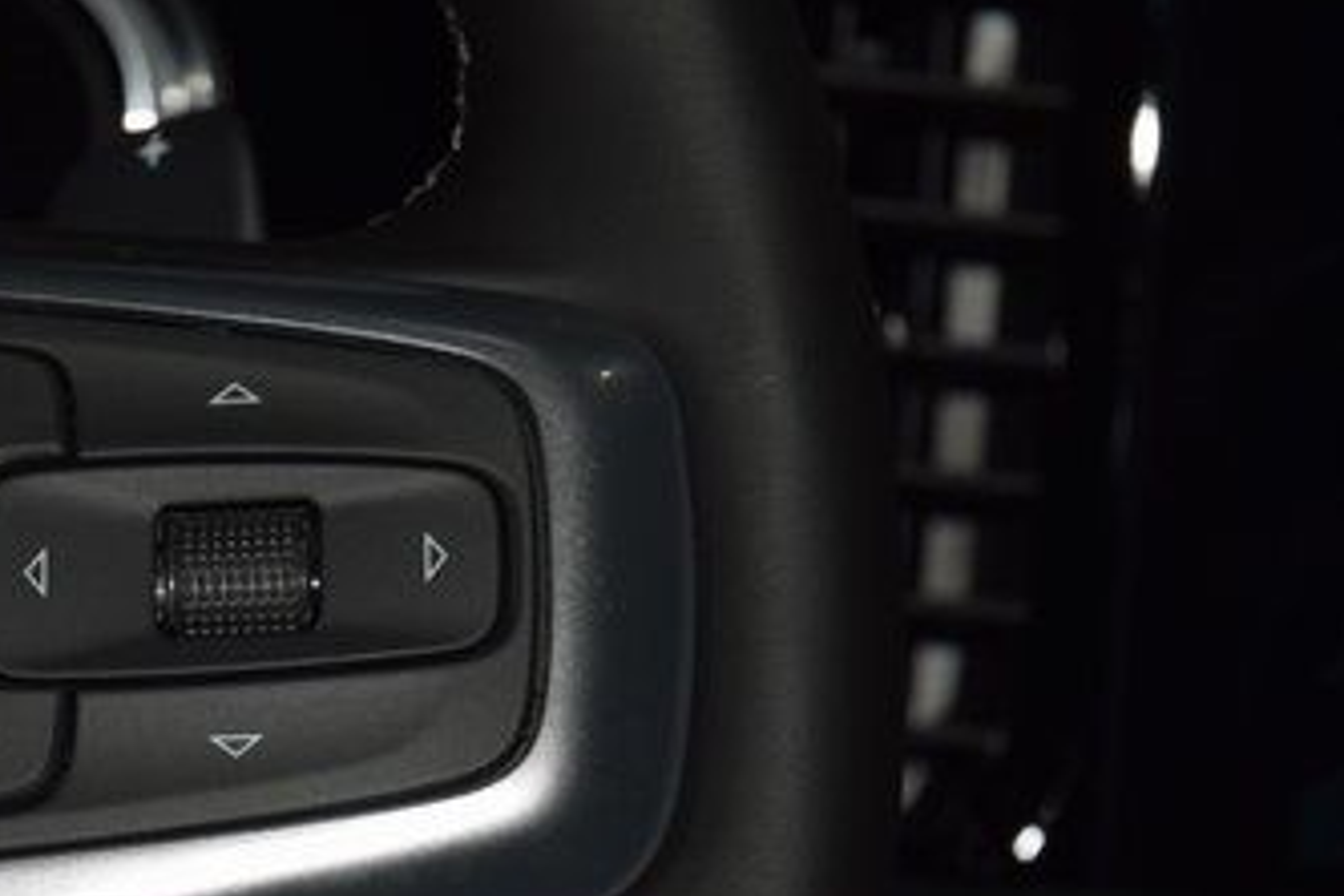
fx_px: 7541
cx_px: 206
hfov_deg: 10.1
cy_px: 587
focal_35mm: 202
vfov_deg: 6.8
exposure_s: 1/125
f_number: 8
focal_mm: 70
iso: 100
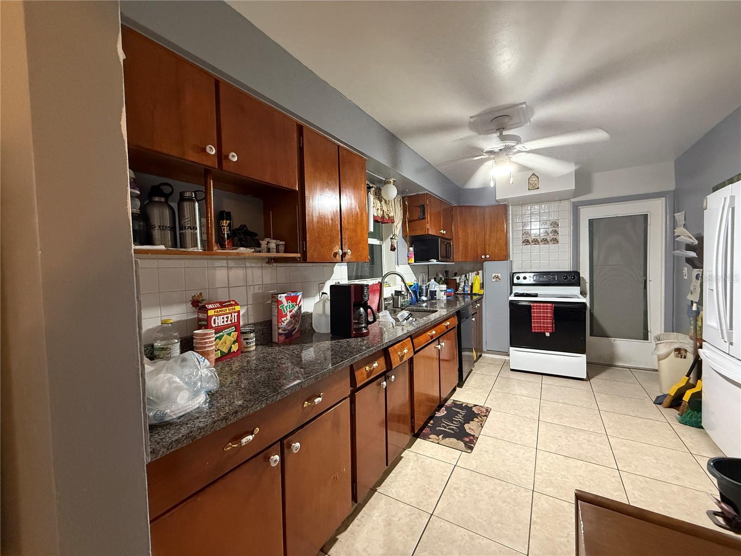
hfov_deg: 102.1
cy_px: 278
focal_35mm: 14
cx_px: 370
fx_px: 300
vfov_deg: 85.7
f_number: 2.2
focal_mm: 2.22
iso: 640
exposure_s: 1/60
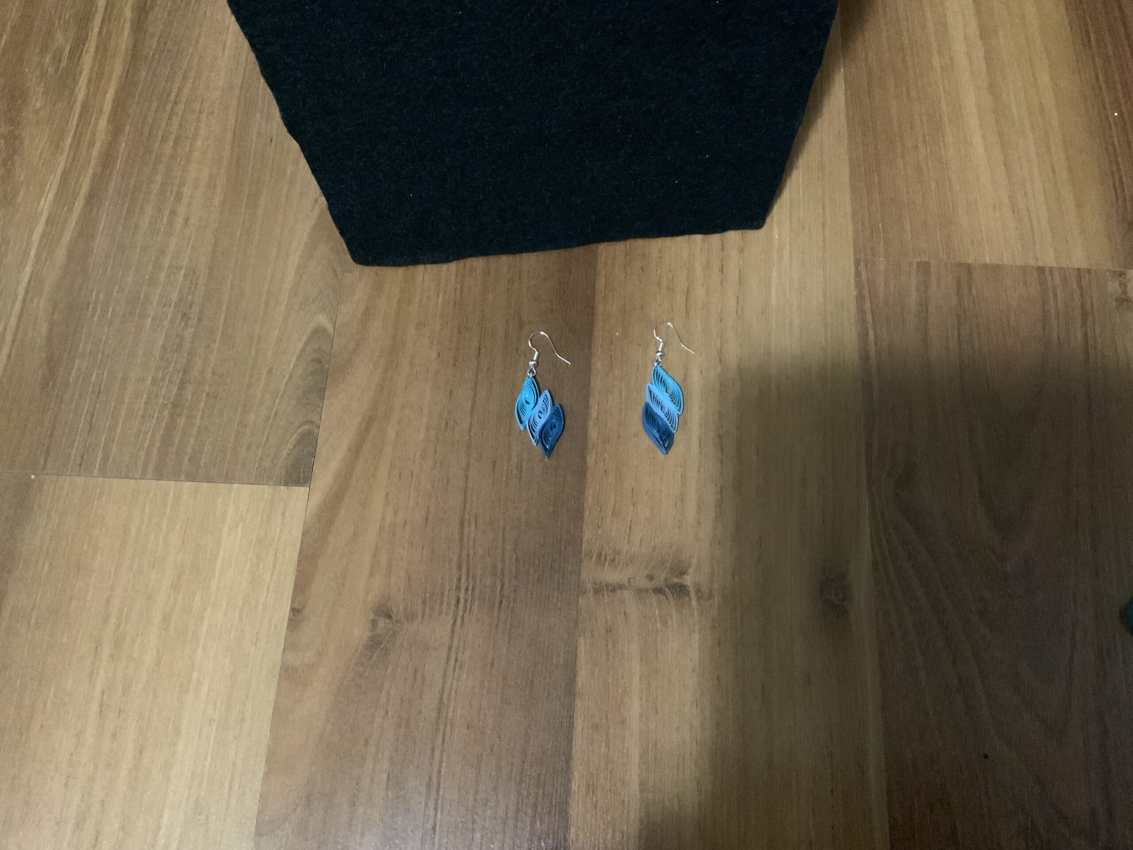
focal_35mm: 29
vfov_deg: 48.2
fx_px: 949
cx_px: 566
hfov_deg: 61.7
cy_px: 425
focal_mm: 3
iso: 640
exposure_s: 1/23
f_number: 1.8
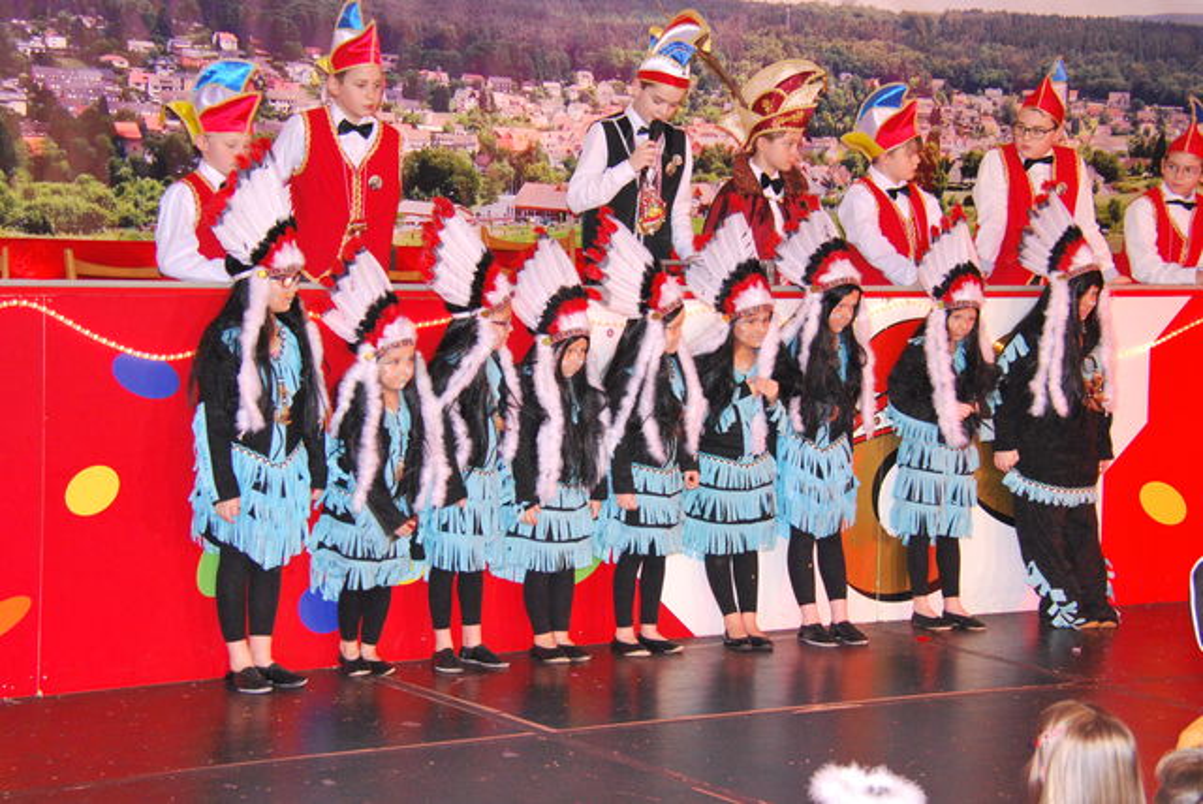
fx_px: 2809
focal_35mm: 84
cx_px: 602
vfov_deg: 16.3
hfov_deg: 24.2
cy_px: 402
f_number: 5.6
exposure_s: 1/60
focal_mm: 56
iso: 1600
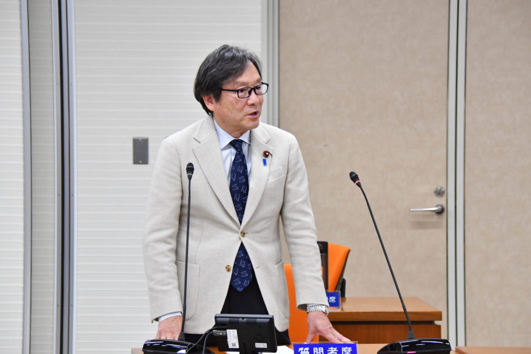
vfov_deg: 8.0
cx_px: 271
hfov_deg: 11.9
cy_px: 176
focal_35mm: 173
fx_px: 2544
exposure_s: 1/250
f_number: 5.6
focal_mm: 105
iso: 4000
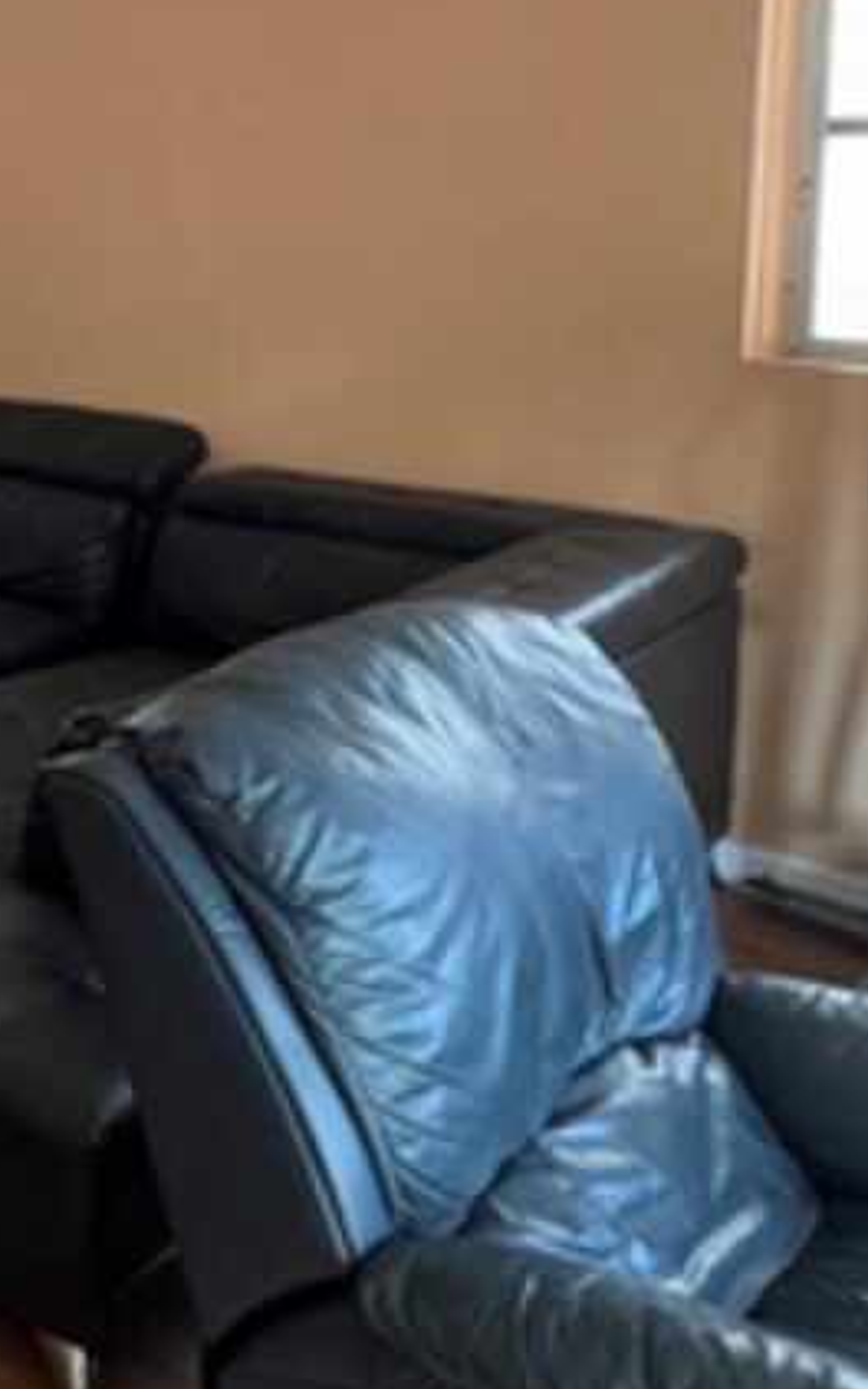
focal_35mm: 45
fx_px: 1702
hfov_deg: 22.4
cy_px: 326
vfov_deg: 42.8
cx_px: -500
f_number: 2.2
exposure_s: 1/60
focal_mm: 2.22
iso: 640
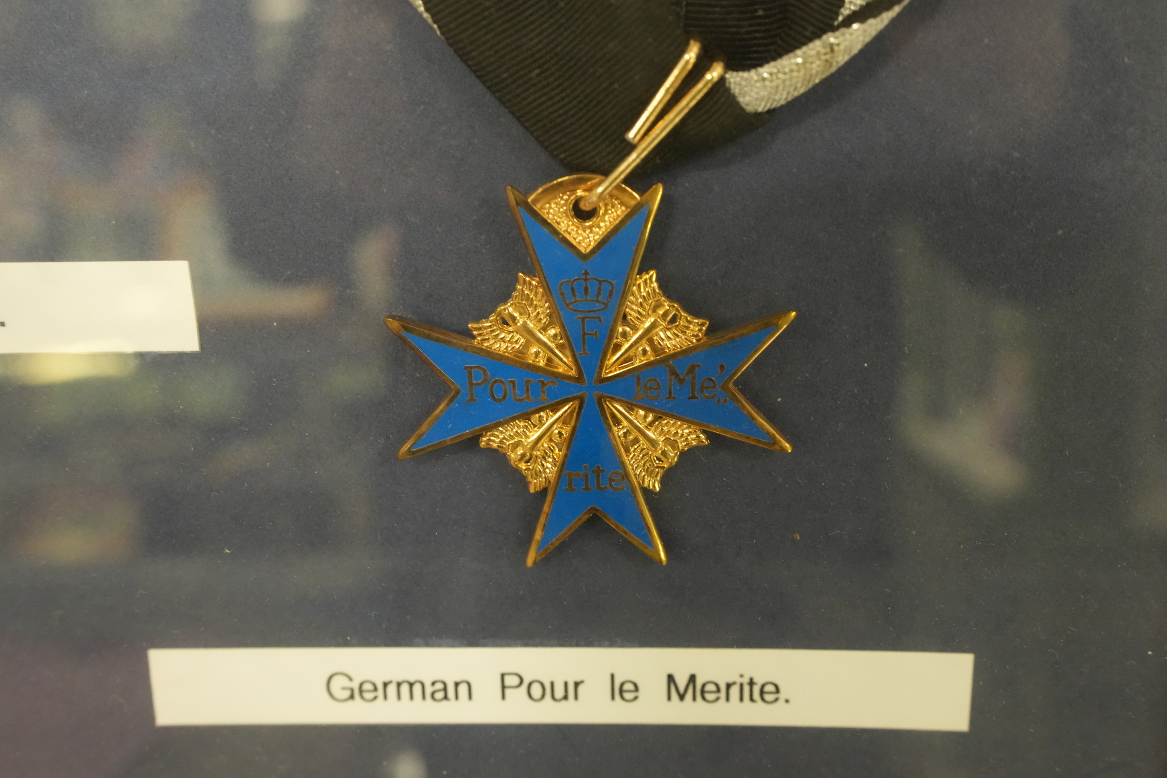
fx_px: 1134
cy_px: 389
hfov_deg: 54.4
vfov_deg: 37.9
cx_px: 584
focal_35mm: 35
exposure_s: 1/40
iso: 8000
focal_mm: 35
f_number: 8
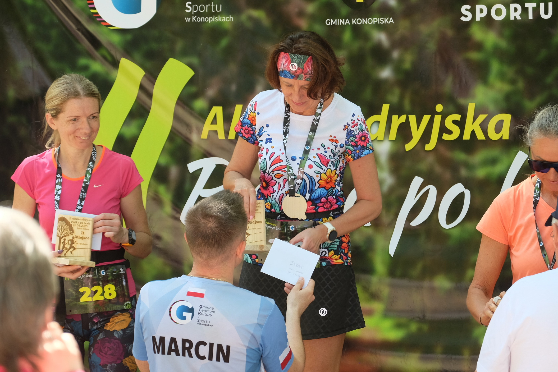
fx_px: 2821
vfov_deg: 7.5
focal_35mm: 182
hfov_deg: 11.3
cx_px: 289
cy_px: 208
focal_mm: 100
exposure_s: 1/150
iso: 400
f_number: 5
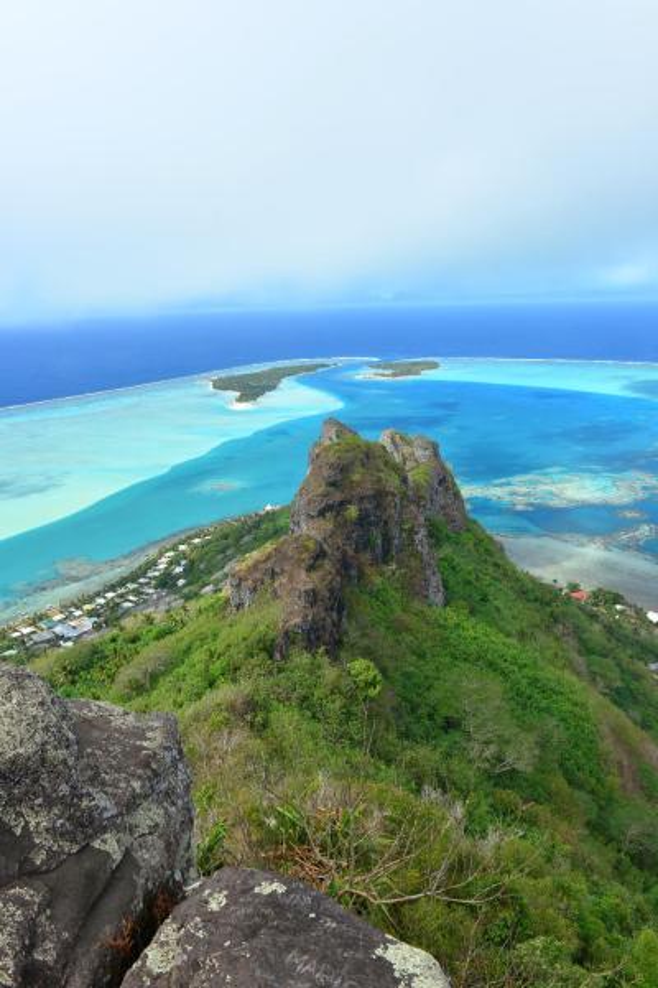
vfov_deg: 73.7
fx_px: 658
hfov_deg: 53.1
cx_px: 329
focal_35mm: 24
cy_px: 494
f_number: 9
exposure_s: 1/320
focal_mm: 24
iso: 200
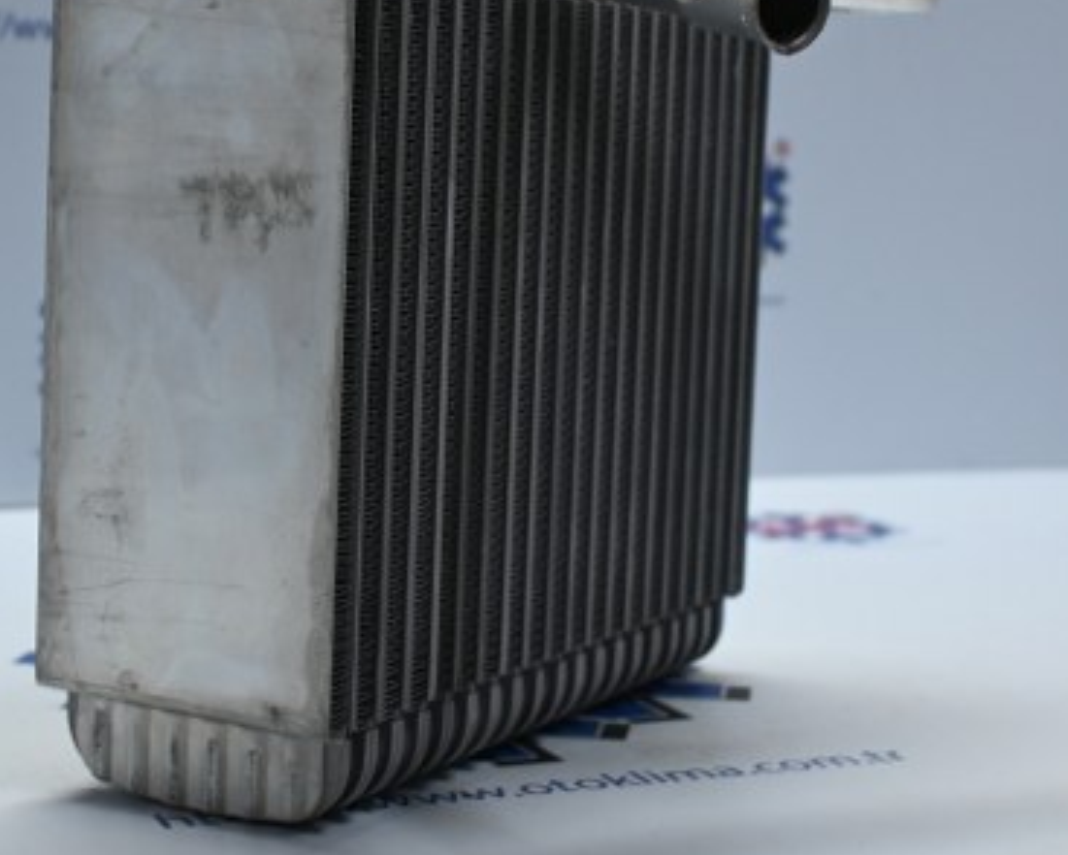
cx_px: 442
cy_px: 305
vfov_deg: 21.8
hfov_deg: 27.0
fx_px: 2219
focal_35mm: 70
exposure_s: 1/125
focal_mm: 30.5
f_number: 4.8
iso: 1100
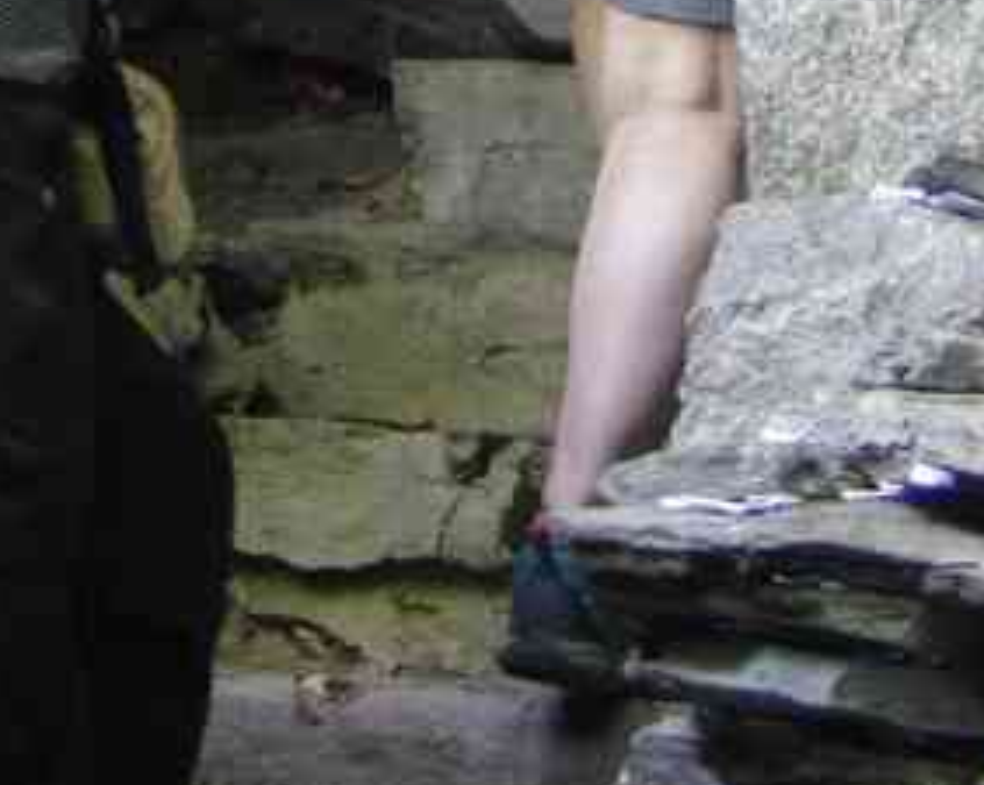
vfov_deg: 8.8
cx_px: 558
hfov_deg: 11.8
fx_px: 4742
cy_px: -881
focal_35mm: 163
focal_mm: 32.5
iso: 3200
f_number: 4
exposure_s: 1/50
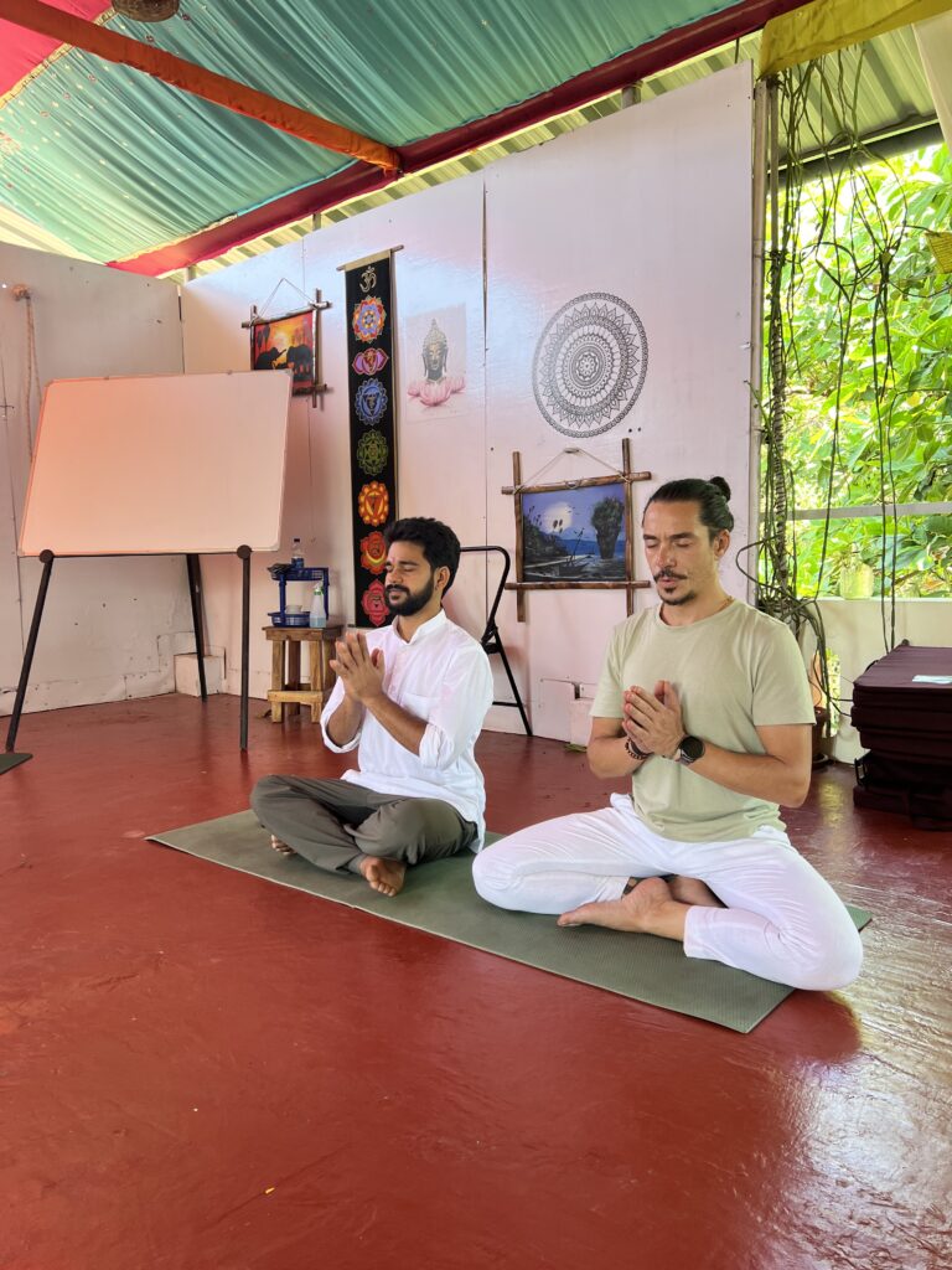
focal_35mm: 26
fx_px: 953
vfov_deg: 67.3
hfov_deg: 53.1
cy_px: 635
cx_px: 476
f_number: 1.5
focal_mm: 5.7
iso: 80
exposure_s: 1/121
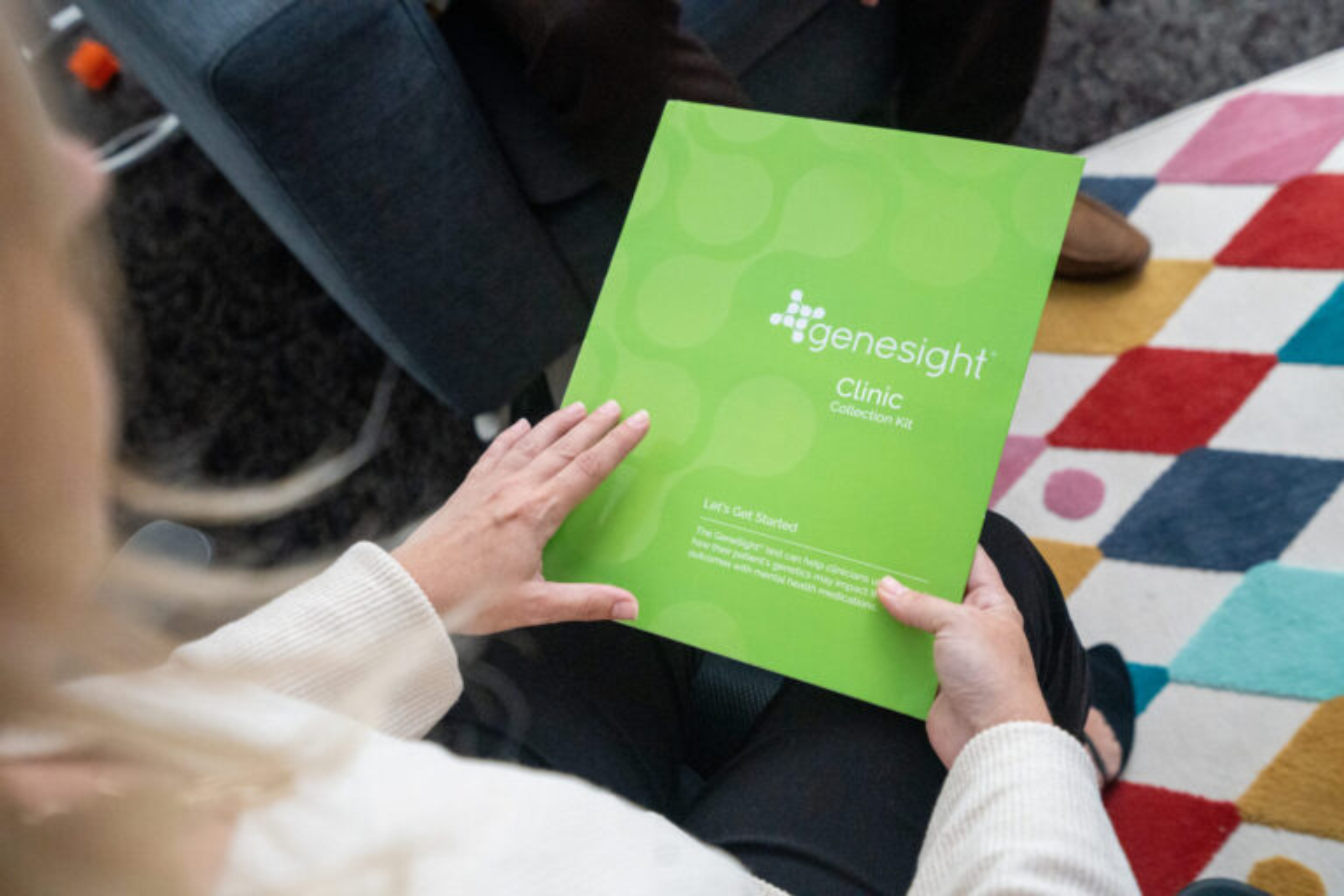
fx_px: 1307
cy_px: 448
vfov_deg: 37.9
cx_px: 672
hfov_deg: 54.4
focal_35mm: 35
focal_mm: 35
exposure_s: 1/200
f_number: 4
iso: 6400
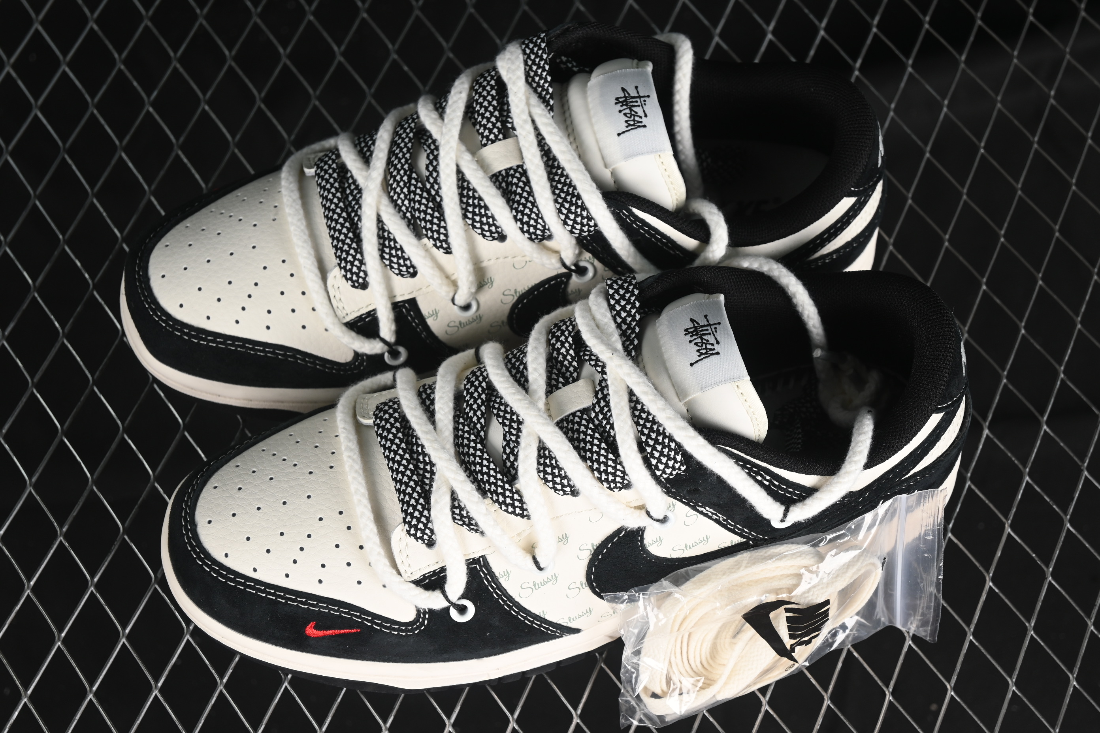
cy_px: 366
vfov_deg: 18.2
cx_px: 550
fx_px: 2291
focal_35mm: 75
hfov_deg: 27.0
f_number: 6.3
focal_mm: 50
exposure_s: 1/60
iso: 160
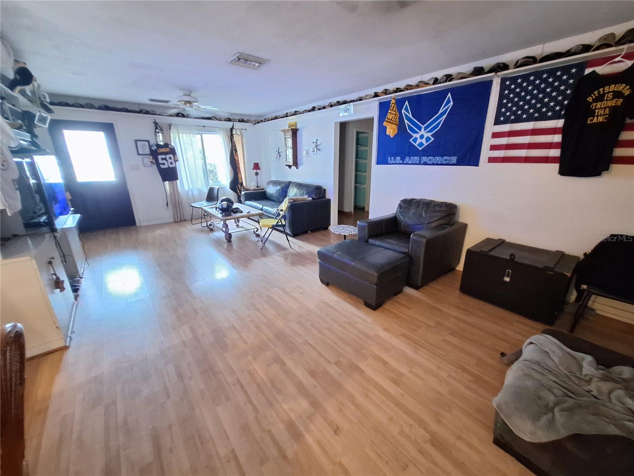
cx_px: 317
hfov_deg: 106.2
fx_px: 238
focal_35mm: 13
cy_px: 238
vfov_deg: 89.9
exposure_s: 1/10
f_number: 2.2
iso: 800
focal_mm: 1.74
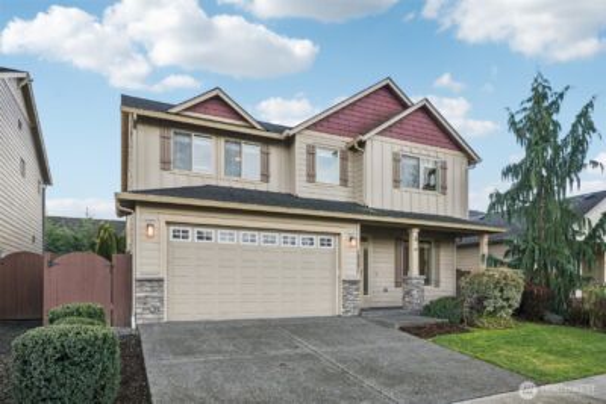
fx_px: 354
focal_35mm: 21
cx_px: 303
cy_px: 202
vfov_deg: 59.5
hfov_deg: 81.2
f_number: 8
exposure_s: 1/80
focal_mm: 21
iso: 400
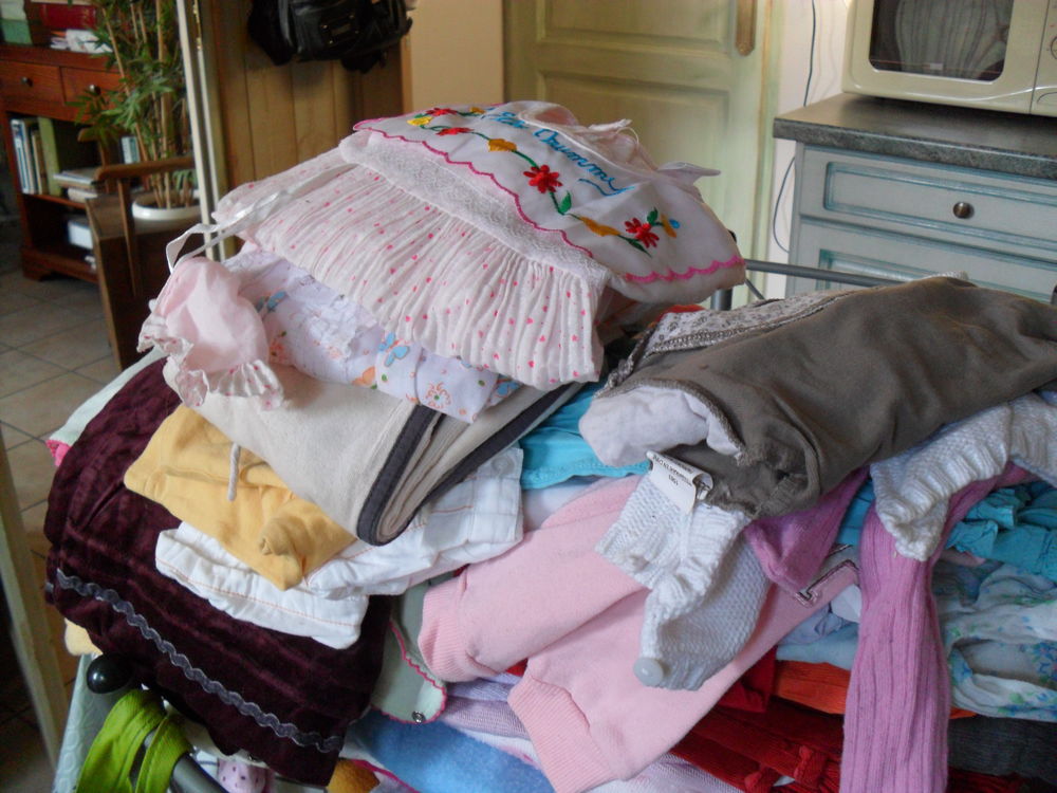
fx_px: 1069
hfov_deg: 52.6
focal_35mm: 35
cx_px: 528
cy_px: 396
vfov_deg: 40.7
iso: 200
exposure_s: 1/30
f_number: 3
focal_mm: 6.3
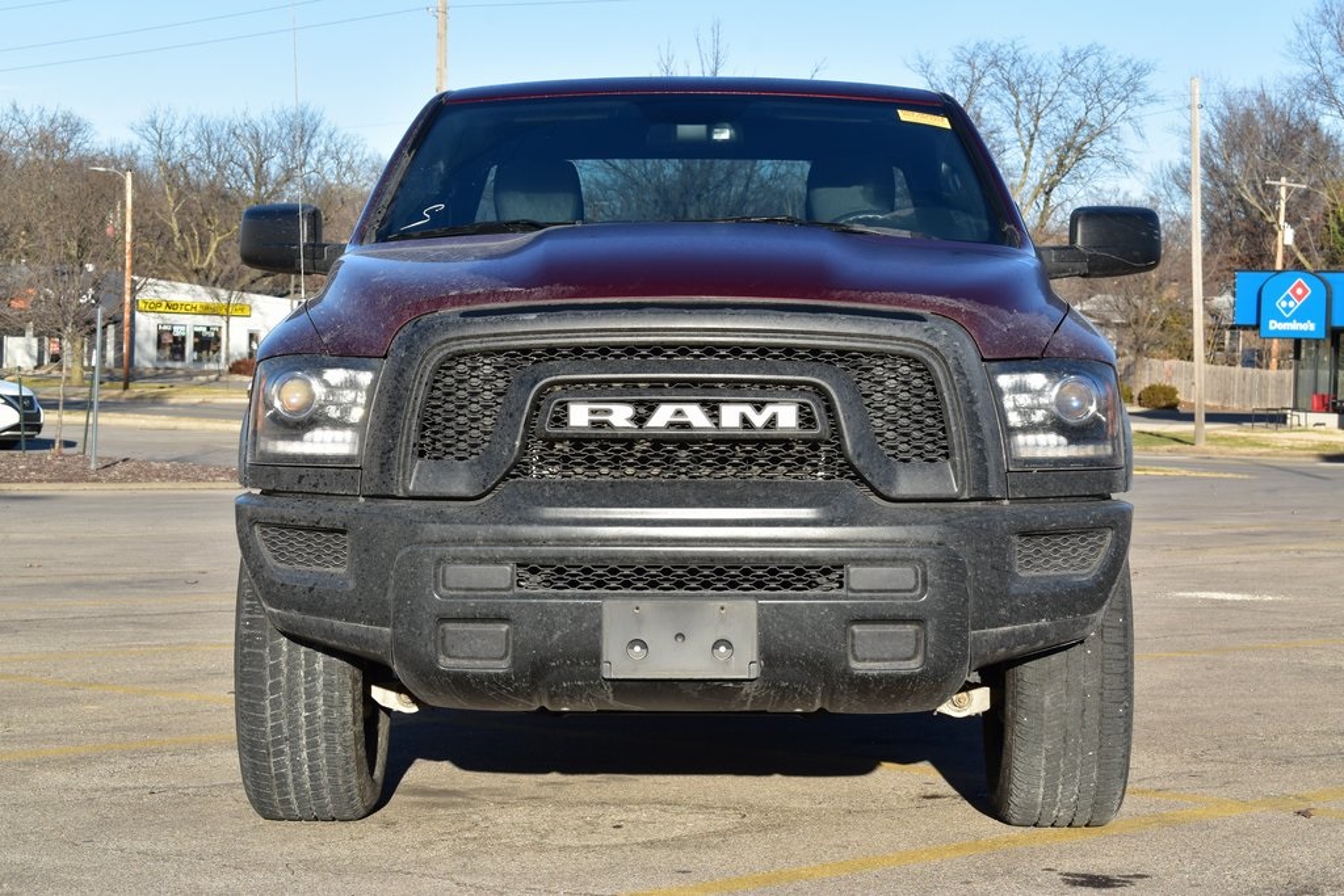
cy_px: 448
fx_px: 3080
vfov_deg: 16.6
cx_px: 672
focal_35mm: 82
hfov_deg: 24.6
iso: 400
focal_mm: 55
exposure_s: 1/320
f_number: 10
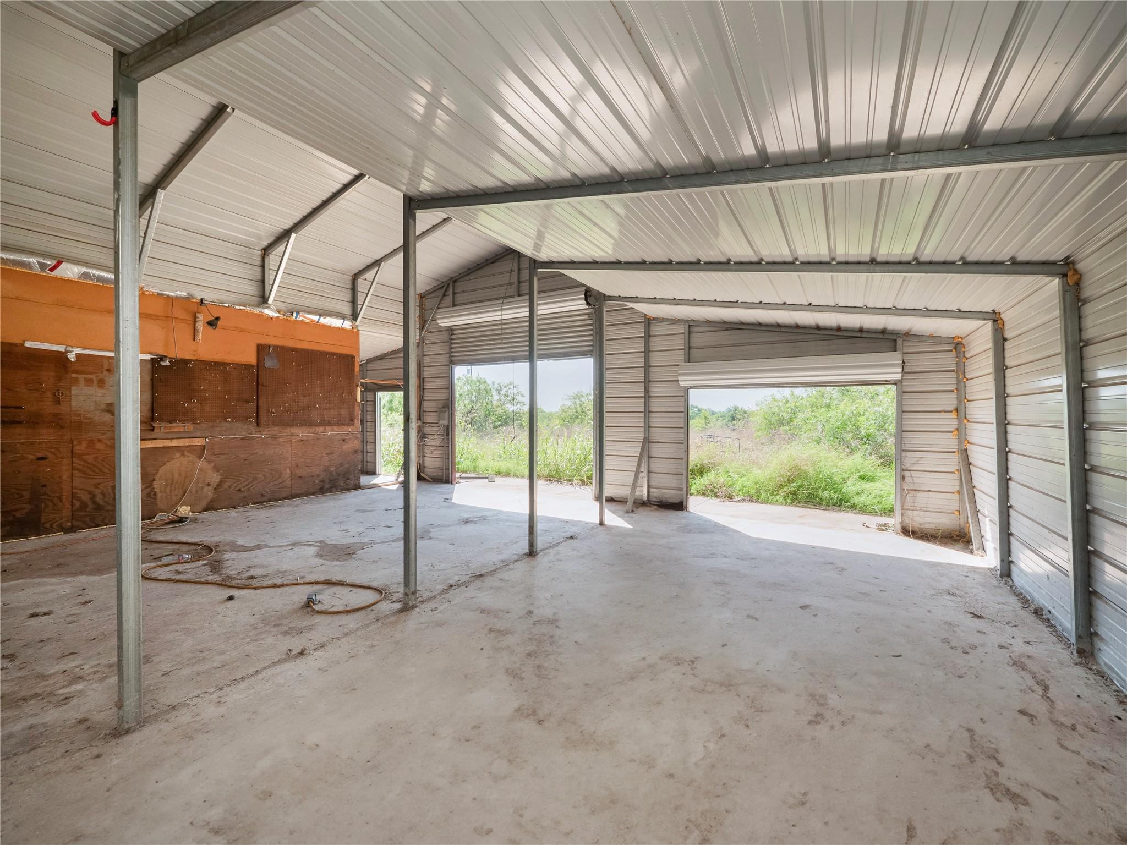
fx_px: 456
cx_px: 564
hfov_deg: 102.1
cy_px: 422
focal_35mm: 14
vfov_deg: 85.7
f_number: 11
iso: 500
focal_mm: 7
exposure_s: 1/250
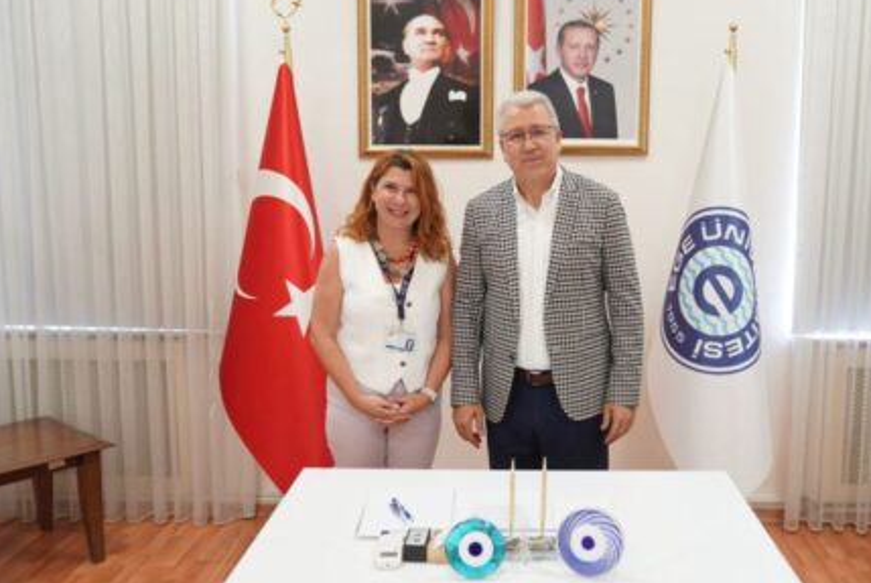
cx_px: 499
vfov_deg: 36.0
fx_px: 896
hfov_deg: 51.7
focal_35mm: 37
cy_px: 282
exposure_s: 1/125
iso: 1600
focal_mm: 31
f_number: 3.2
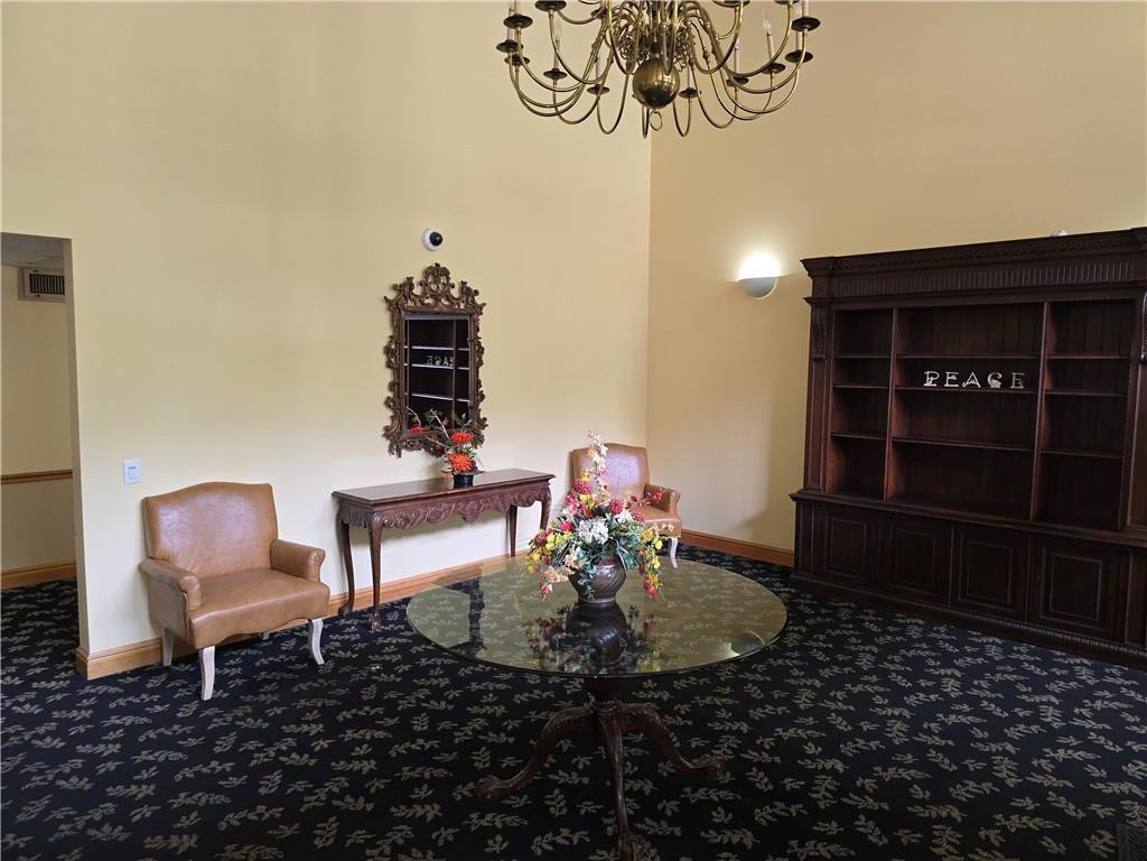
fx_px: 762
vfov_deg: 58.9
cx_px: 574
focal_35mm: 23
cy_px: 430
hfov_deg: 73.9
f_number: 1.7
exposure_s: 1/24
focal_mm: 6.3
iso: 100
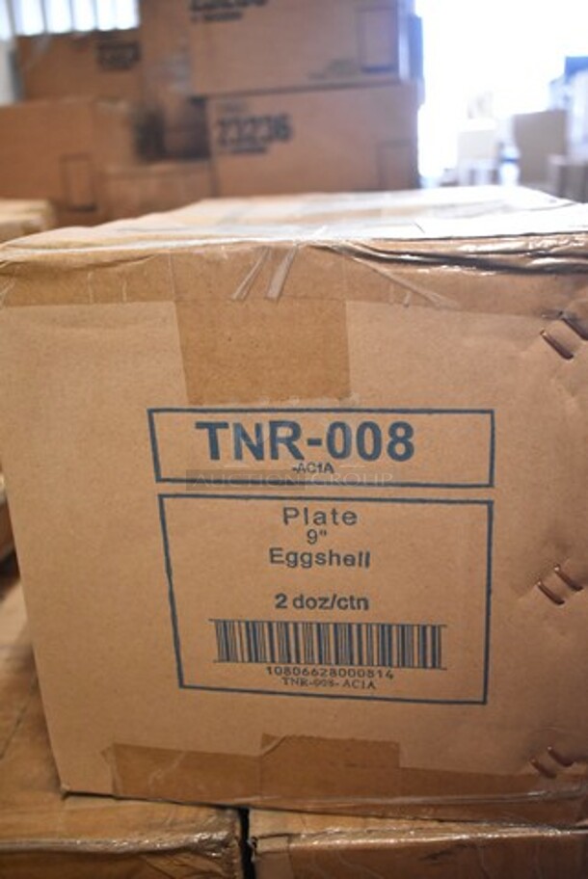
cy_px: 440
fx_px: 807
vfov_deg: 57.2
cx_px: 294
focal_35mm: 33
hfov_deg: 40.1
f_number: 3.8
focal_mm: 22
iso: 3200
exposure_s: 1/125
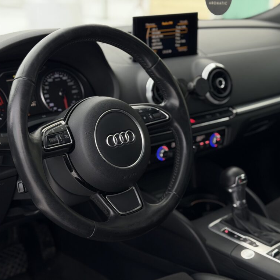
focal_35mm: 57
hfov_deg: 30.0
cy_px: 140
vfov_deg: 30.0
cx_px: 113
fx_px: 522
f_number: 1.78
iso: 64
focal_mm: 6.76
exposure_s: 1/182
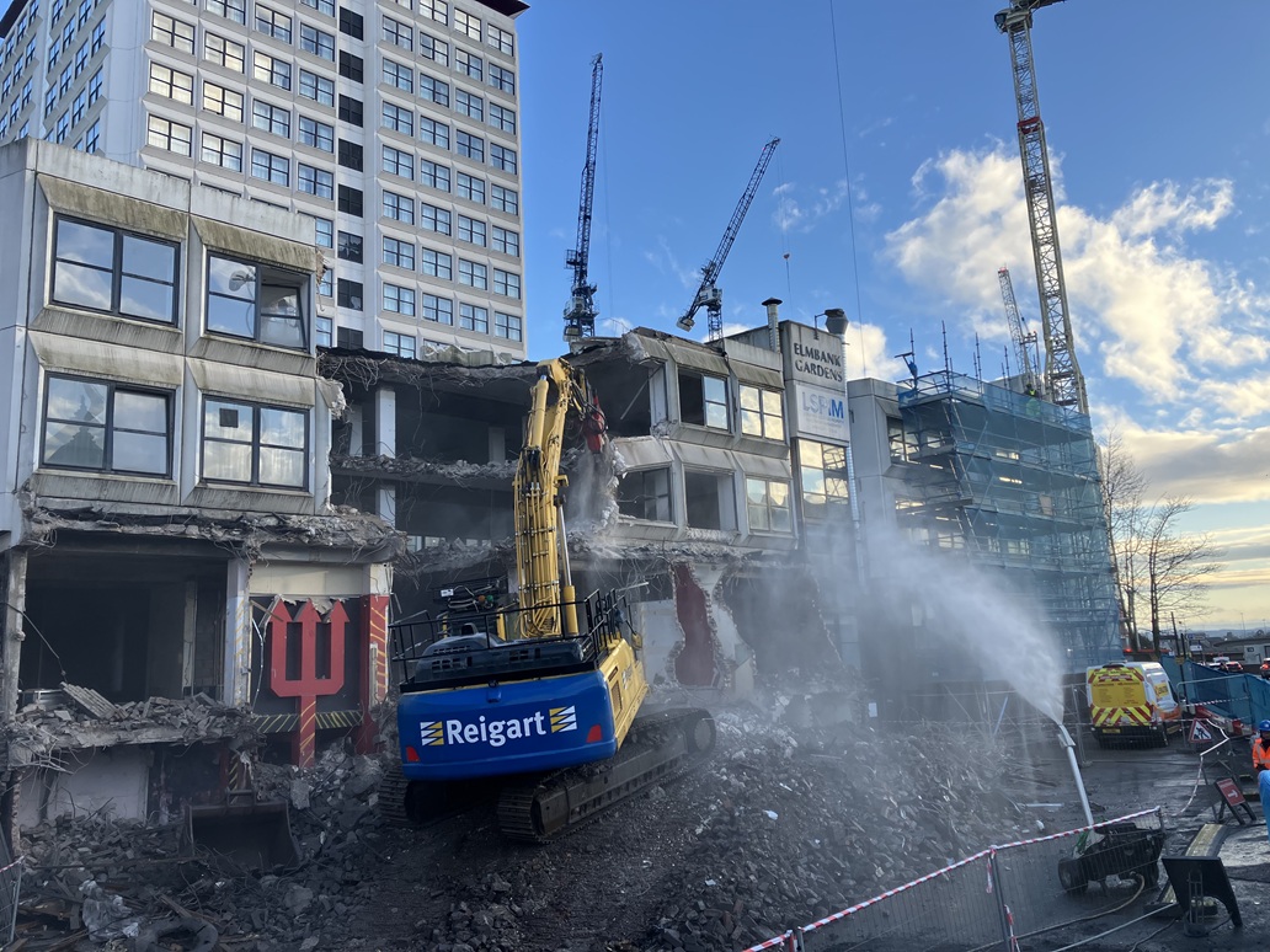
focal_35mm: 28
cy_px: 476
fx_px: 1027
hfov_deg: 63.4
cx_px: 635
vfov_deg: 49.7
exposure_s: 1/454
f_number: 1.8
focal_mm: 3.99
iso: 32
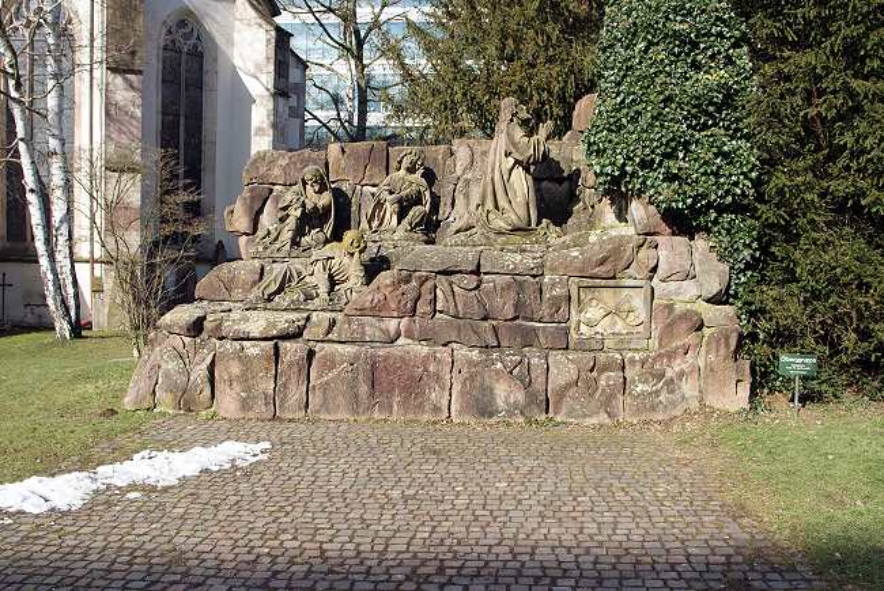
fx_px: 737
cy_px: 296
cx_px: 442
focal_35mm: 30
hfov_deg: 61.9
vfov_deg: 43.7
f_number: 10
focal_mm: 20
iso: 100
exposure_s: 1/100
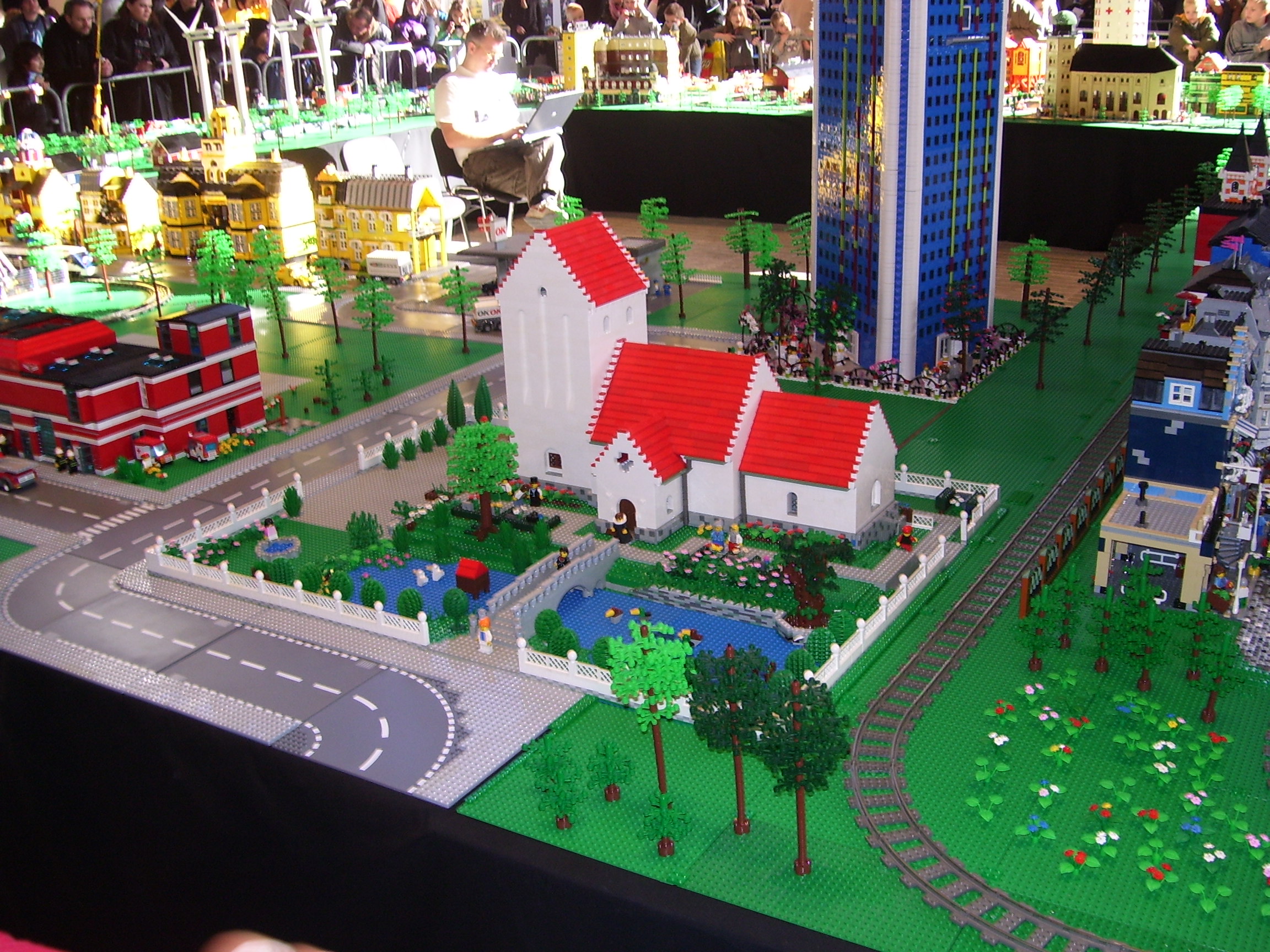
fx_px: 1321
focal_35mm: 36
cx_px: 635
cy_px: 476
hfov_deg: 51.4
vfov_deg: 39.7
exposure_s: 1/60
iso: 80
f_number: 2.7
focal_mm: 6
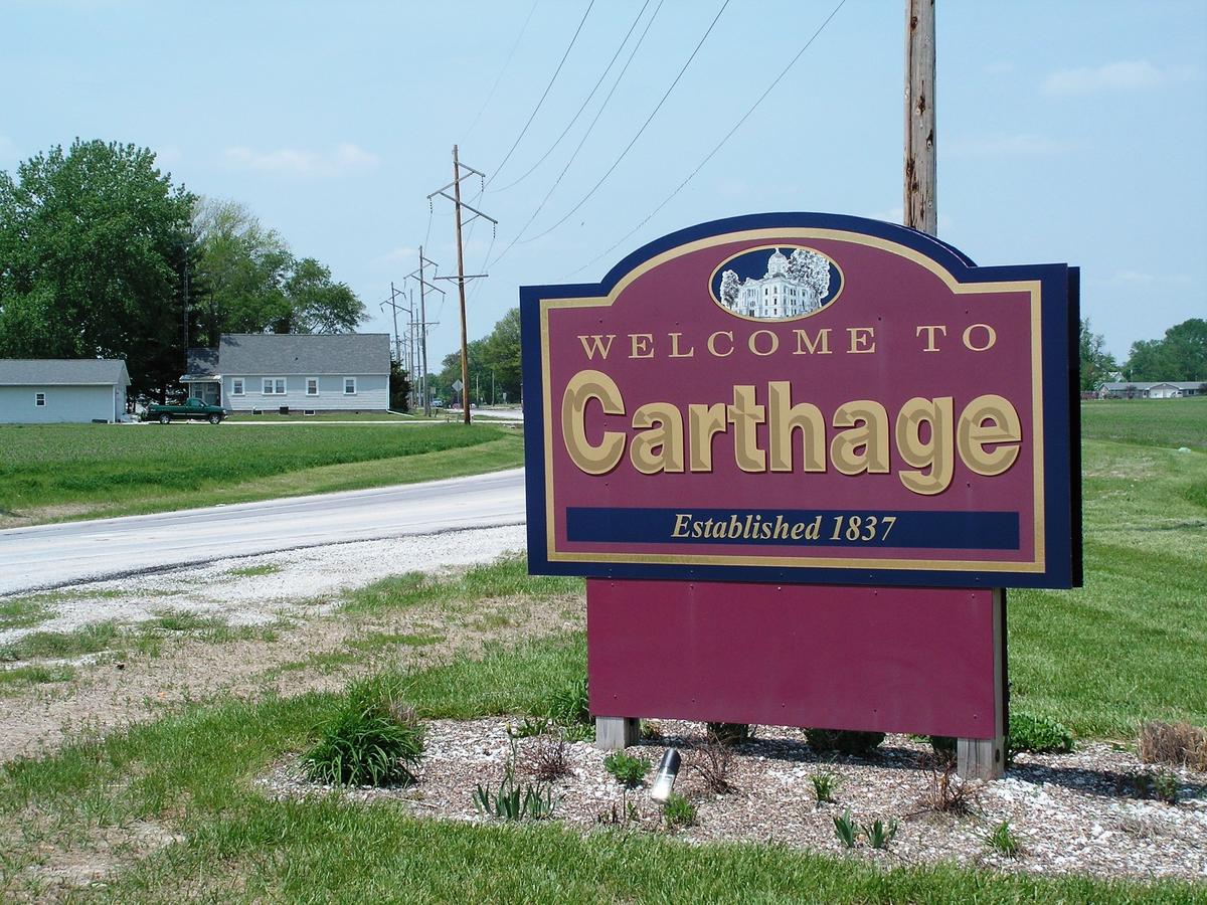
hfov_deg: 28.6
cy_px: 452
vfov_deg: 21.6
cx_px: 604
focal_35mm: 68
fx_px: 2371
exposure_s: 1/400
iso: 50
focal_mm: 11.4
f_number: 4.8
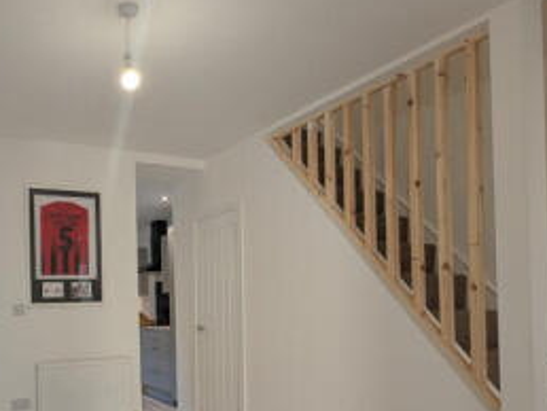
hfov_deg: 59.9
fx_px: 427
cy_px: 302
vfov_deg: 49.6
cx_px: 106
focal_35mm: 27
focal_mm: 2.02
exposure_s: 1/50
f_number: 1.7
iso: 59
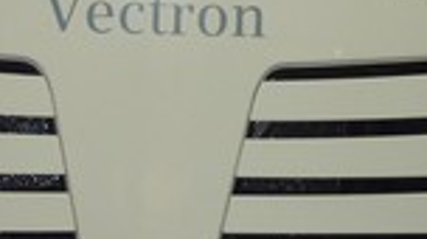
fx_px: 1300
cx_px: 331
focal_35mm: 115
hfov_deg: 18.5
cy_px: 28
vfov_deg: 10.4
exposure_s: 1/30
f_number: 3.3
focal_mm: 4.1
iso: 125
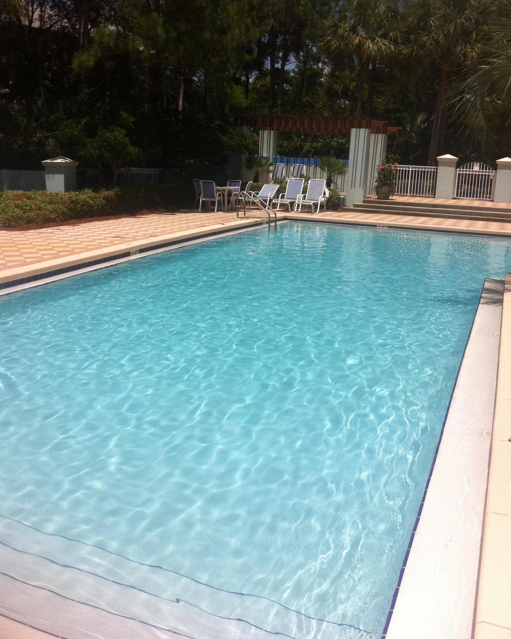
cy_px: 294
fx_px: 700
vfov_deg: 49.0
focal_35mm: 37
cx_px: 258
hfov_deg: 40.1
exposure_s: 1/3016
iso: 80
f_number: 2.8
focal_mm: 3.85
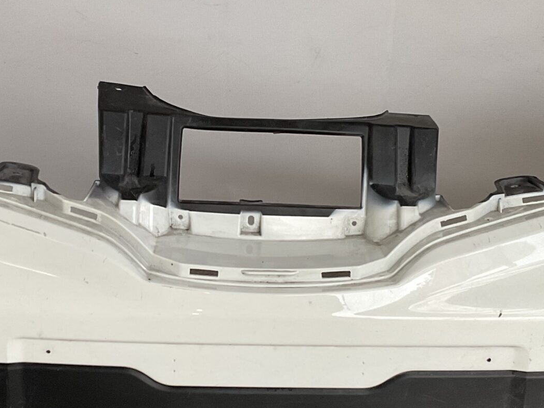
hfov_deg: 27.4
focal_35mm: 71
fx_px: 1116
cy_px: 186
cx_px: 248
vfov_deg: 20.7
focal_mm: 3
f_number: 1.8
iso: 64
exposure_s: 1/100
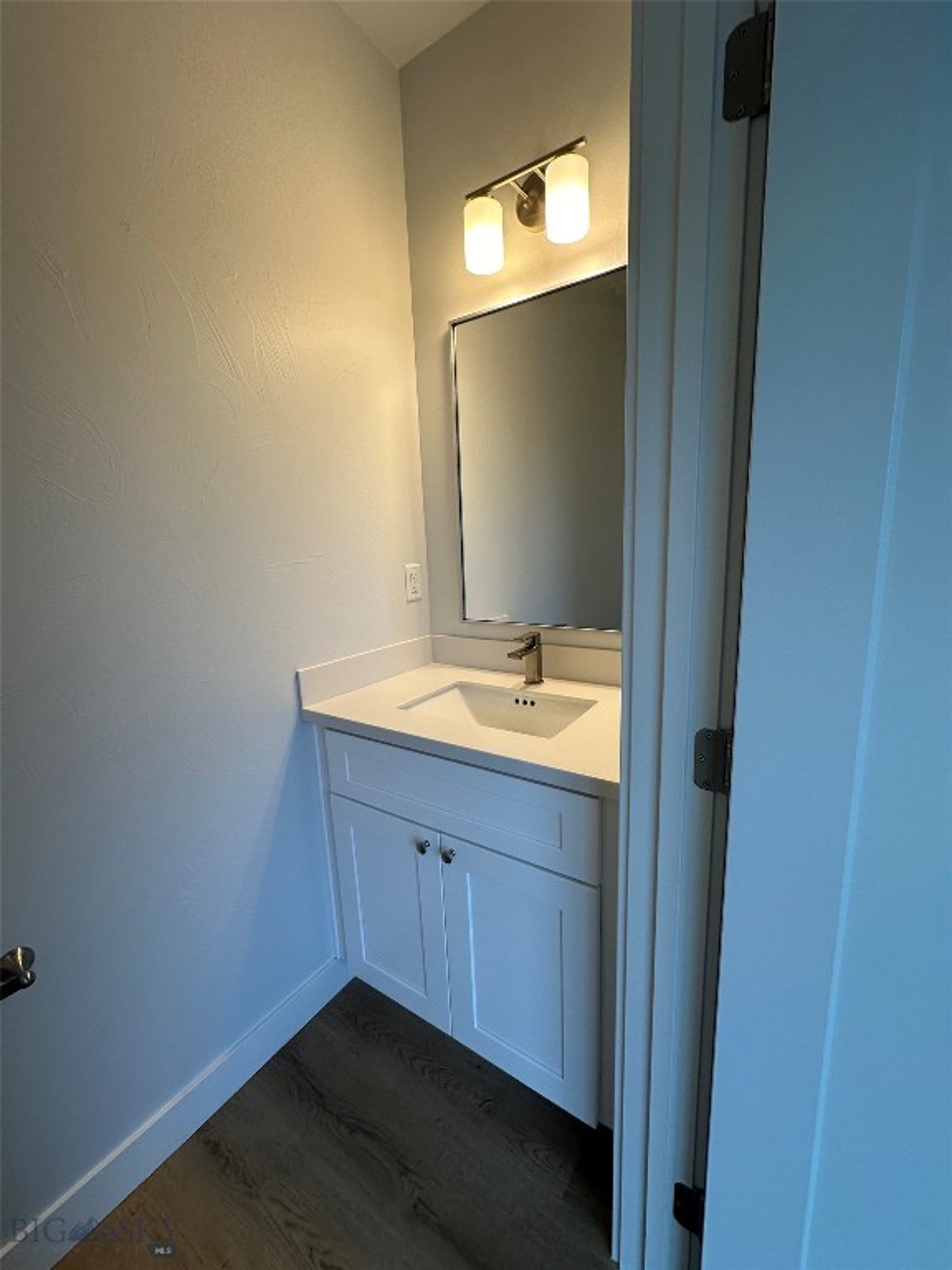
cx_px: 476
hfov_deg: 85.7
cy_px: 635
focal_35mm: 14
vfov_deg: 102.1
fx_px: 513
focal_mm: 2.22
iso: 80
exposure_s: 1/120
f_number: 2.2
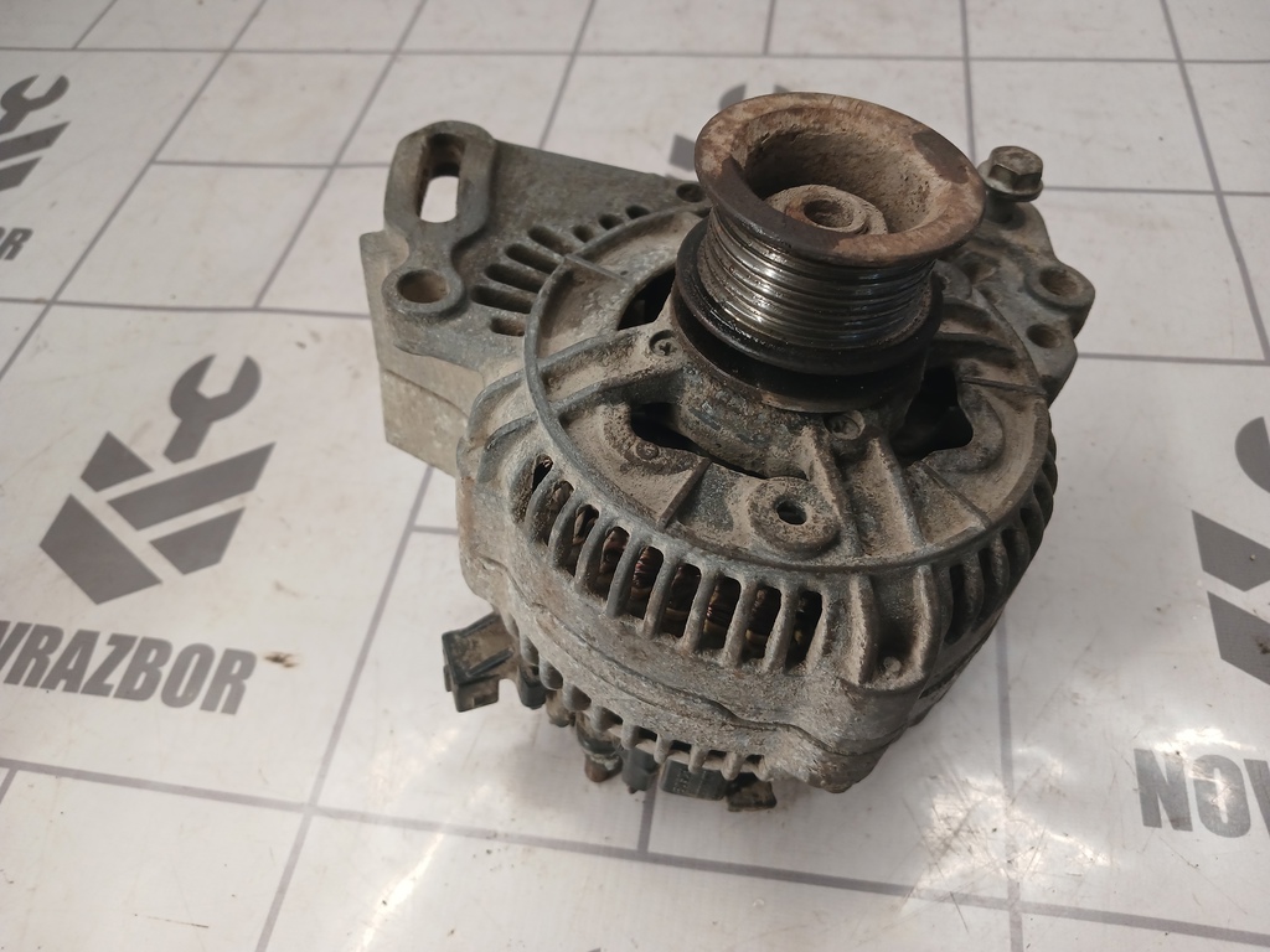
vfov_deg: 51.4
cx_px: 635
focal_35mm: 27
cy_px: 476
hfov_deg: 65.3
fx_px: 991
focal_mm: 4
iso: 100
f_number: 1.8
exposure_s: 1/50
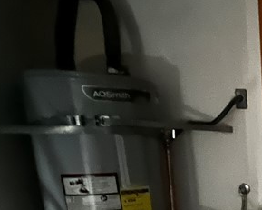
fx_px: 349
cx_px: 378
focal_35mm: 45
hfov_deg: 28.9
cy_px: 228
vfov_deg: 30.1
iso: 2000
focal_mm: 1.57
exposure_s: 1/8
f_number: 1.8
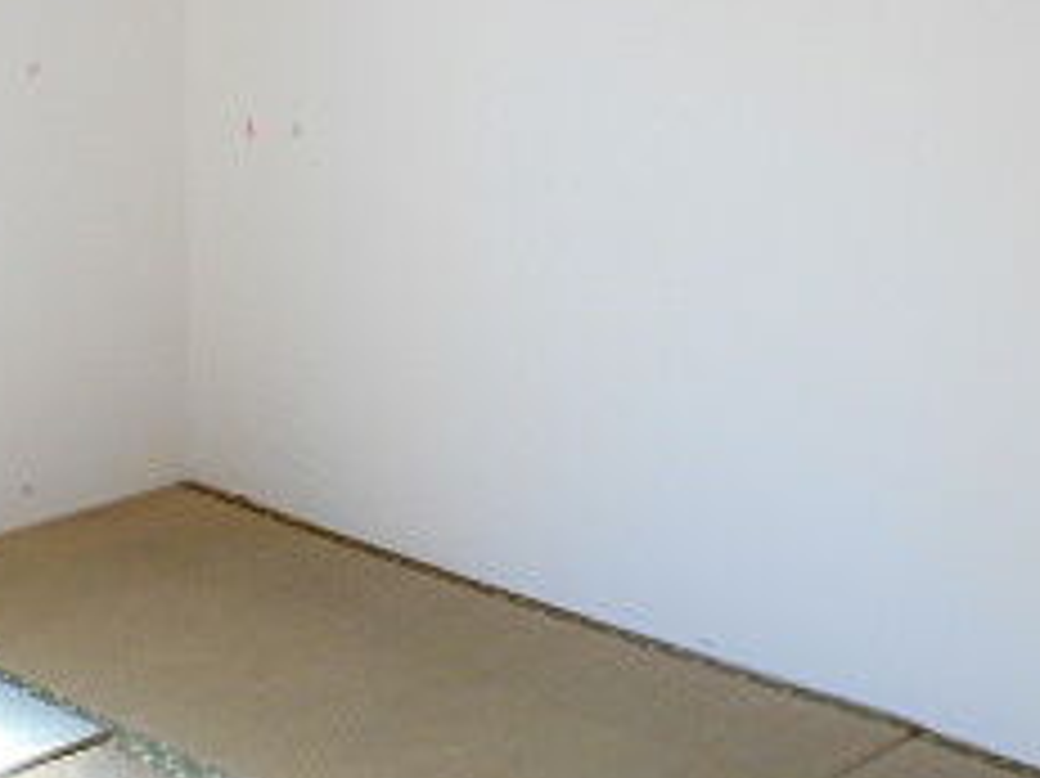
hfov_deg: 27.0
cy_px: 130
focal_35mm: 72
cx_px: 437
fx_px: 2162
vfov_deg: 20.1
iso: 220
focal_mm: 4.6
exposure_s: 1/250
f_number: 3.2
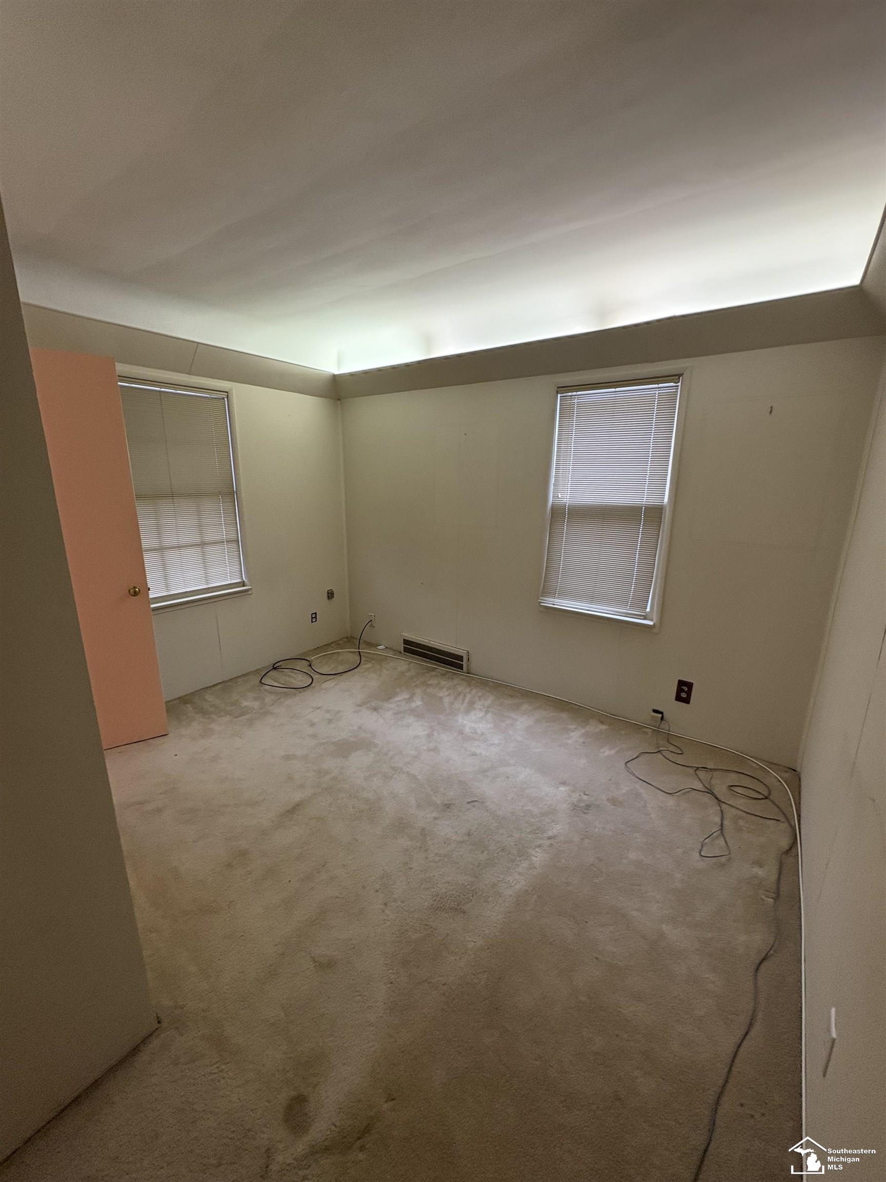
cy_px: 591
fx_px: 478
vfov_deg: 102.1
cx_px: 443
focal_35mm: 14
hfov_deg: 85.7
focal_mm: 2.22
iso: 250
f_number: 2.2
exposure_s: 1/60
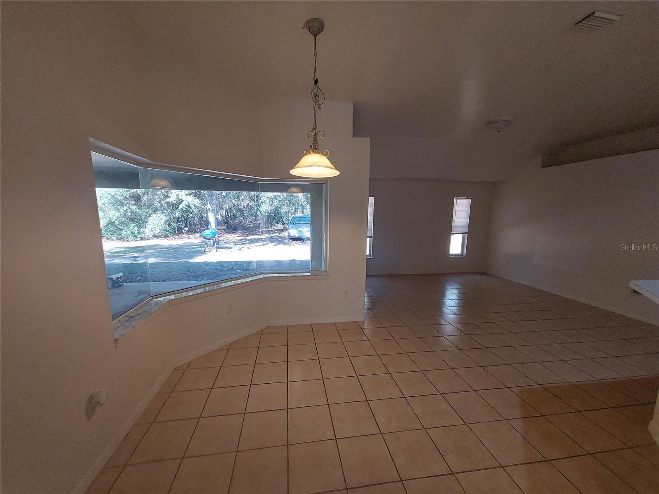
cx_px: 330
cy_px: 247
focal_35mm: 13
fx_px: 247
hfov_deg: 106.2
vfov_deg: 89.9
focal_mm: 1.74
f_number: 2.2
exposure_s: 1/60
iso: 160
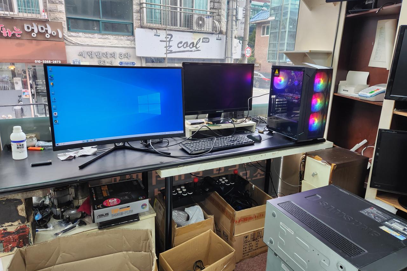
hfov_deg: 73.7
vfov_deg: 53.1
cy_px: 131
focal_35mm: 24
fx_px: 271
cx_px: 204
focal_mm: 5.4
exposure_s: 1/120
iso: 100
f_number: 1.8
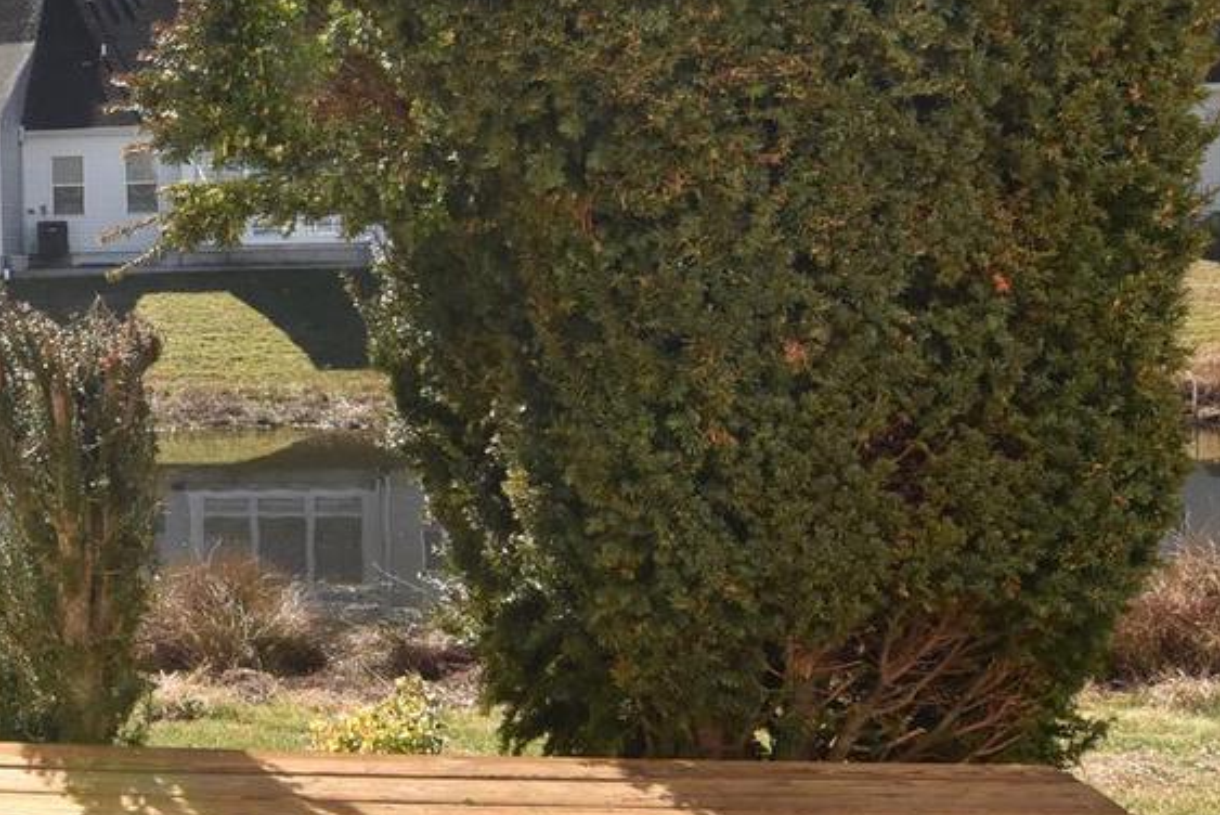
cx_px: -54
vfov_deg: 29.1
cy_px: 290
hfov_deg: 37.3
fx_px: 1560
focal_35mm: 46
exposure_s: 1/800
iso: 800
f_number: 14
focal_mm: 12
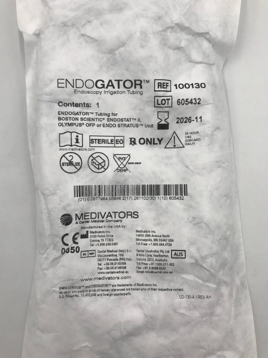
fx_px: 289
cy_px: 179
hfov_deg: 49.8
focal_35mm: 28
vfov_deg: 63.4
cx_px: 134
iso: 20
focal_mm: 3.99
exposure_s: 1/299
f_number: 1.8
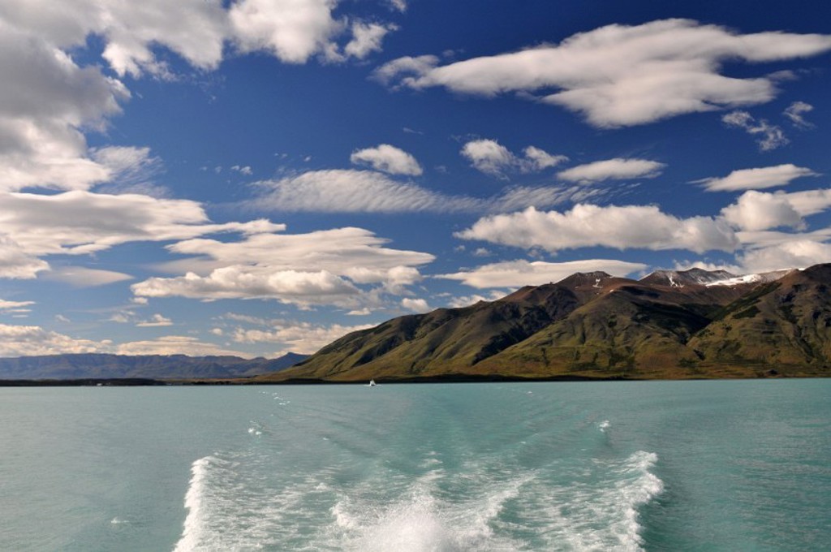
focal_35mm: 36
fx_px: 830
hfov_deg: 53.2
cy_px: 276
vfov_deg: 36.8
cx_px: 416
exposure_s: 1/400
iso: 200
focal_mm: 24
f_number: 7.1
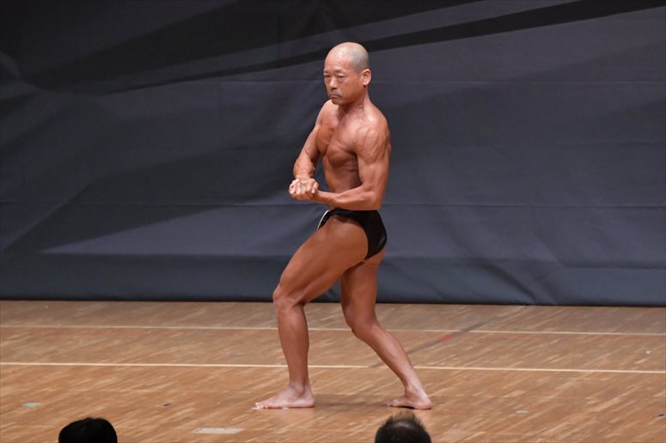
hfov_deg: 6.5
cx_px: 333
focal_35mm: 315
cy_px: 222
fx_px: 5825
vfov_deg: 4.4
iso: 6400
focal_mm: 210
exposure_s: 1/400
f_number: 5.6
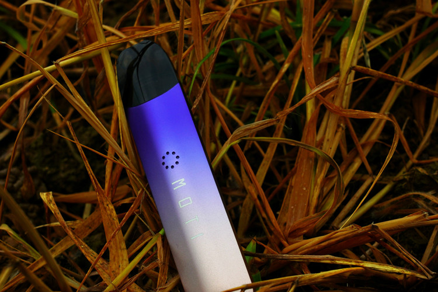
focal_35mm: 95
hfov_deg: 21.5
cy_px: 146
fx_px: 1156
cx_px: 219
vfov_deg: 14.4
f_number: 22
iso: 250
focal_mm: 95
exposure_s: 1/100
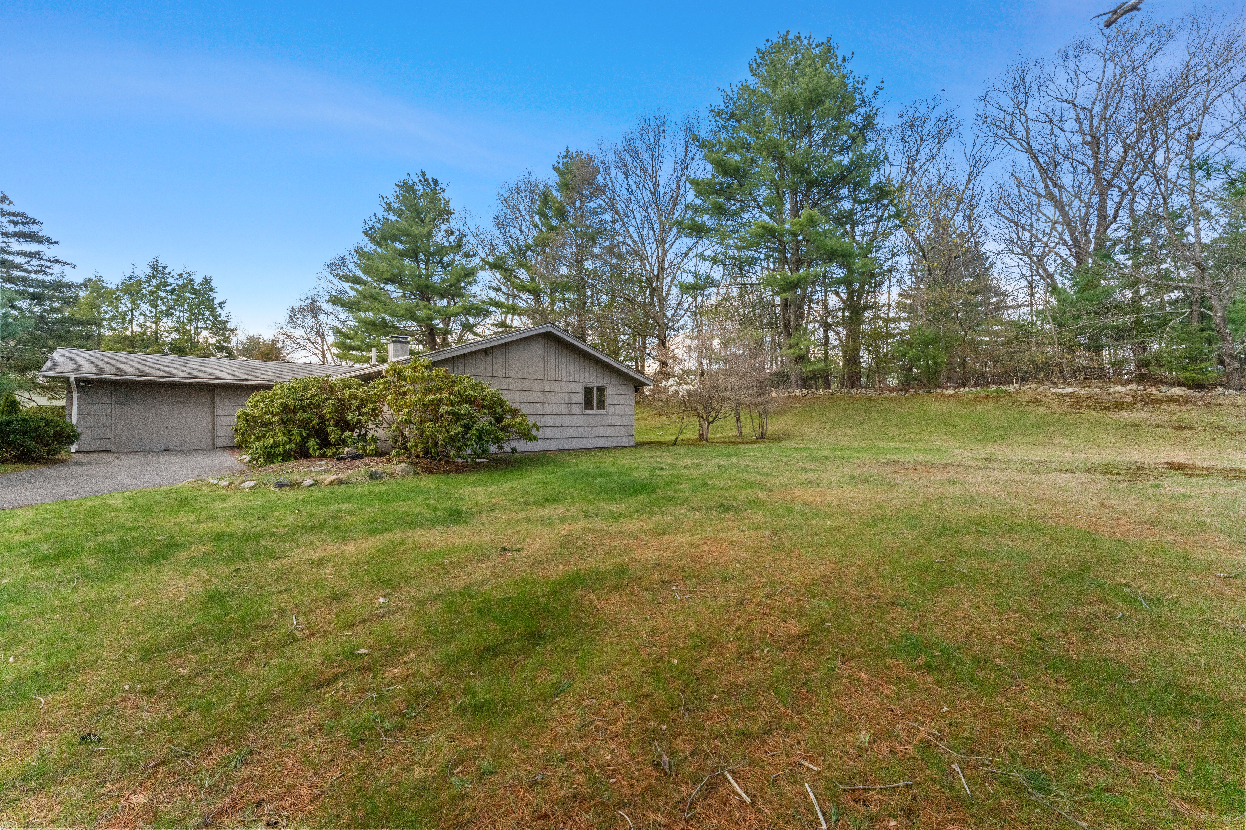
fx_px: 485
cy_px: 415
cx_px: 623
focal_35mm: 14
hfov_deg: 104.3
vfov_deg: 81.2
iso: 2500
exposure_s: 1/50
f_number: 13
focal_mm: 14
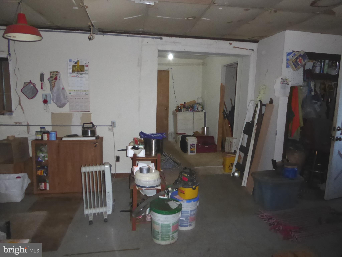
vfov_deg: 56.8
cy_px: 128
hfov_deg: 71.6
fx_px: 237
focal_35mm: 24
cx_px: 171
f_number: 3.5
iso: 800
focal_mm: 4.3
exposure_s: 1/60
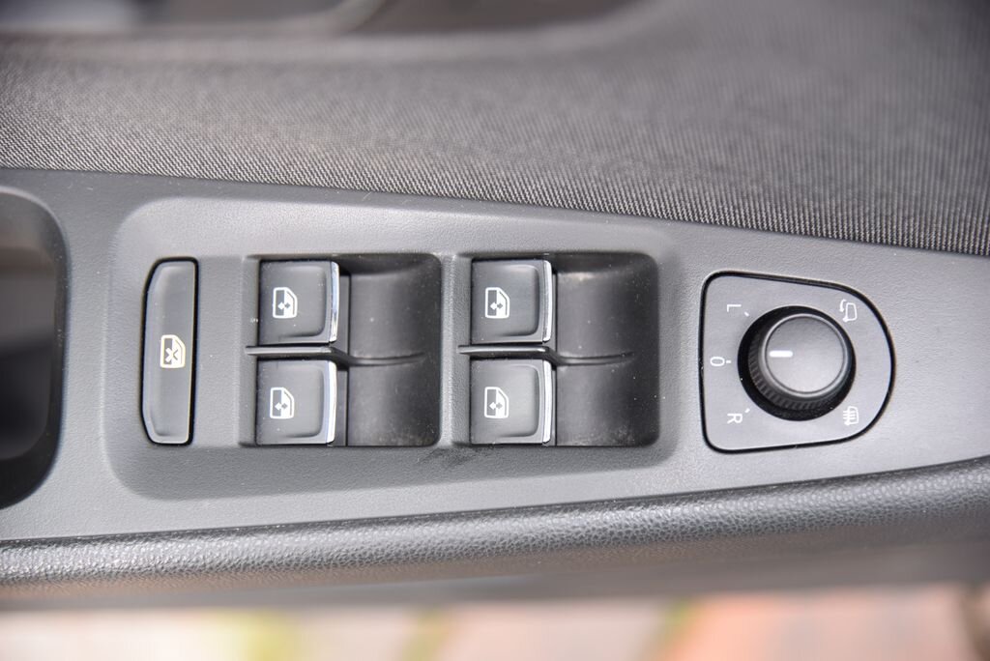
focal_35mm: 95
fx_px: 2614
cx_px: 495
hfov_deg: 21.4
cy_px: 330
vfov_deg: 14.4
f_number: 4
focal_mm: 95
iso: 500
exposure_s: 1/60
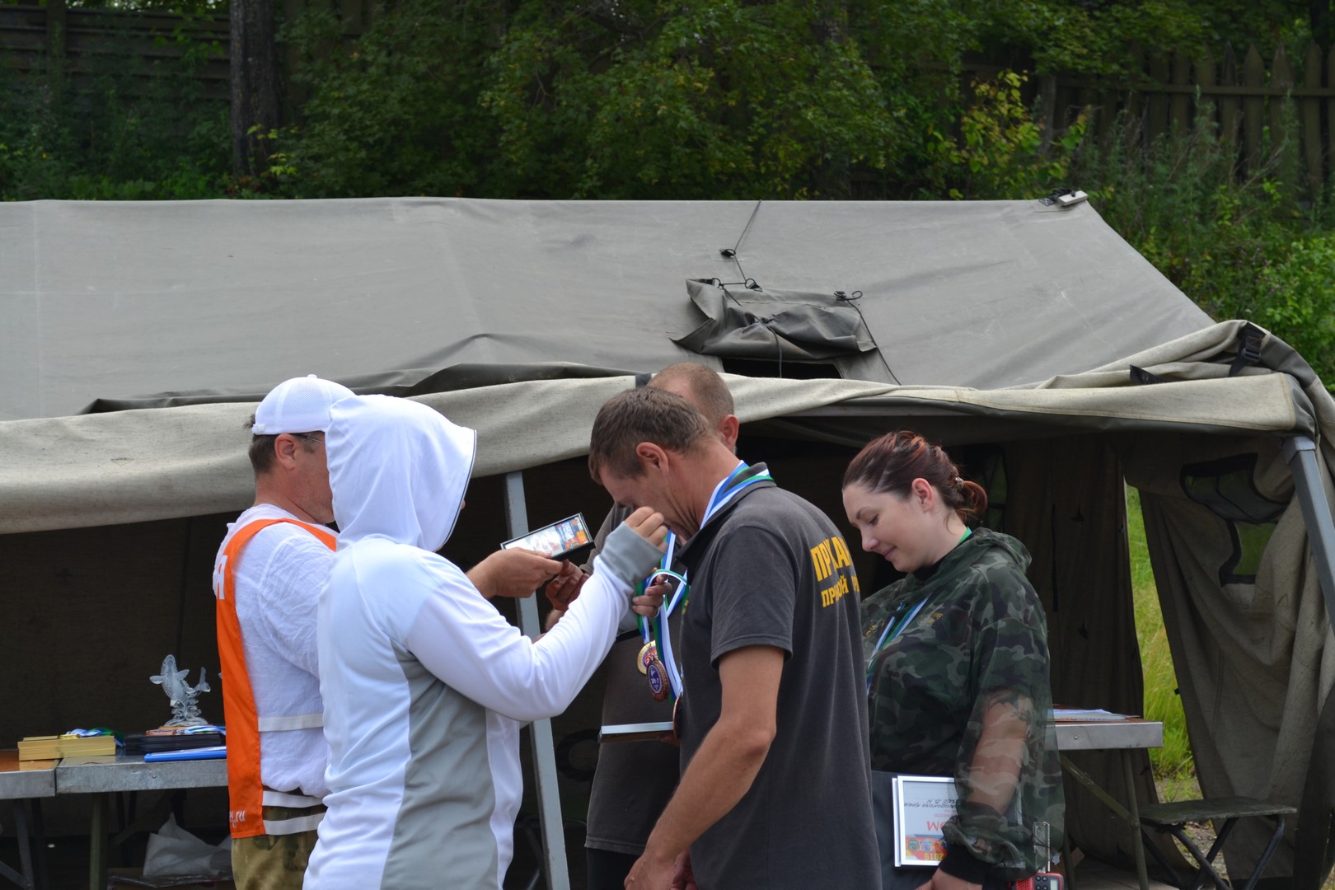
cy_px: 445
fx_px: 2892
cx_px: 668
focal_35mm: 78
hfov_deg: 26.0
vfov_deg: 17.5
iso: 100
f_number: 7.1
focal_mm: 52
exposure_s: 1/200
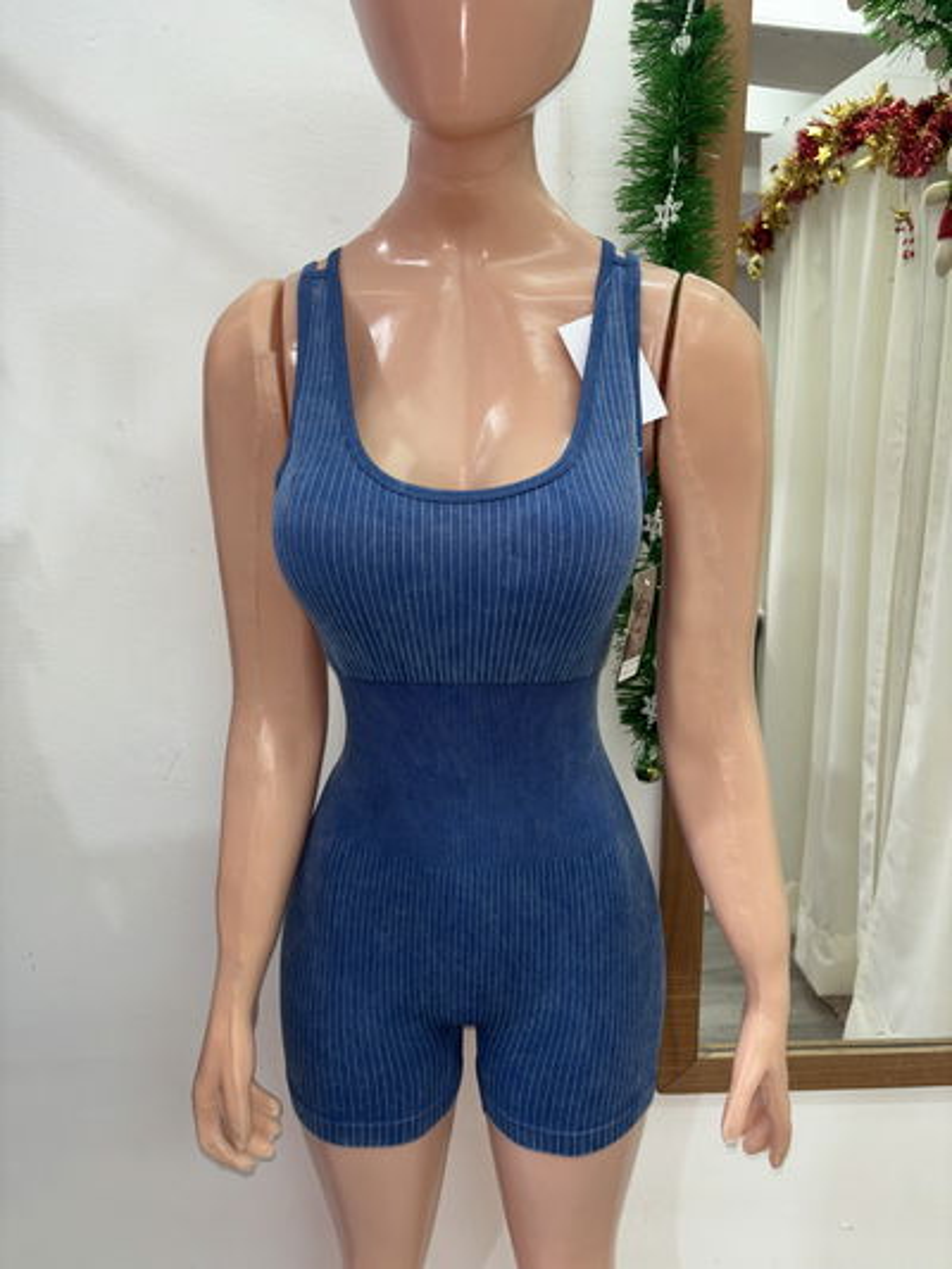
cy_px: 634
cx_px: 476
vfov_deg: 67.3
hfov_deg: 53.1
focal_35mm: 26
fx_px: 953
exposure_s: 1/33
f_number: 1.6
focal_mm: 5.96
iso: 40
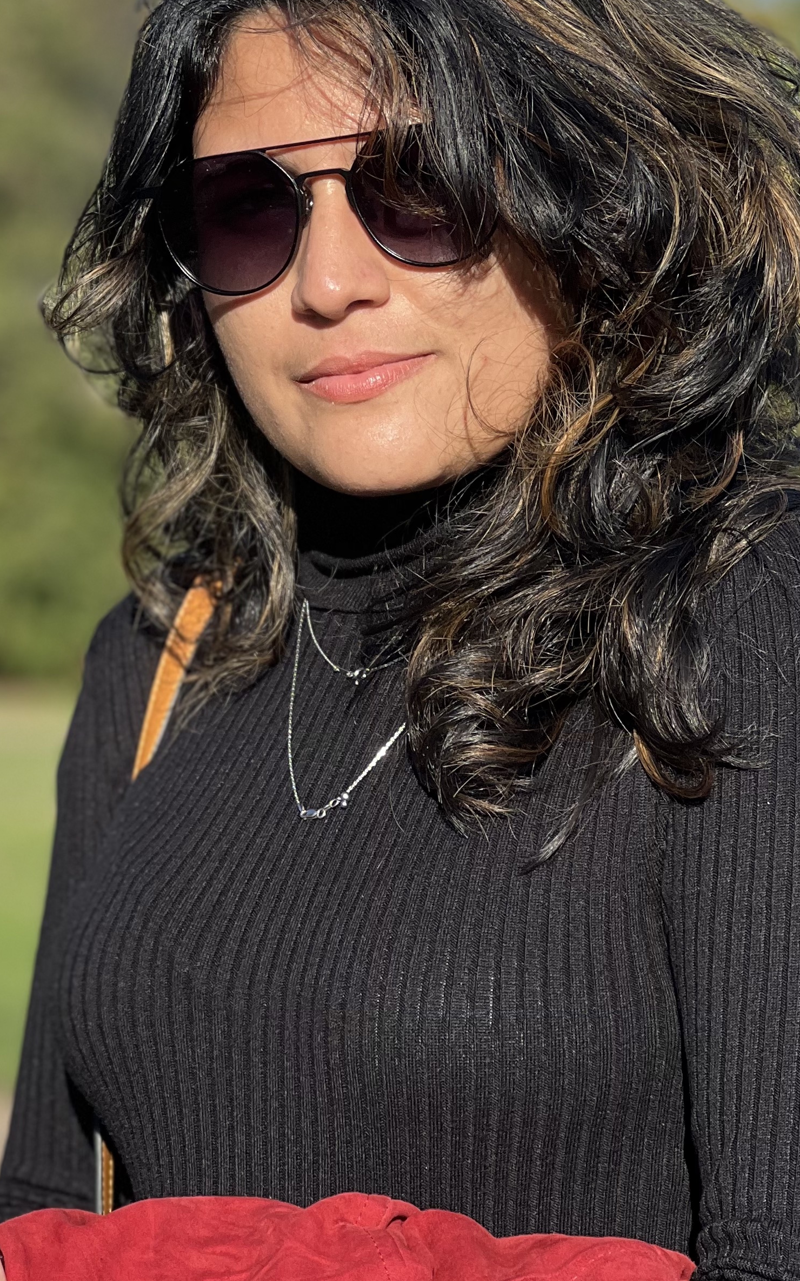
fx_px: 4849
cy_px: 439
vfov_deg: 15.0
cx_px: 357
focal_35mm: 139
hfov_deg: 9.4
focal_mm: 9
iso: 32
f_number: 2.8
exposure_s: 1/391
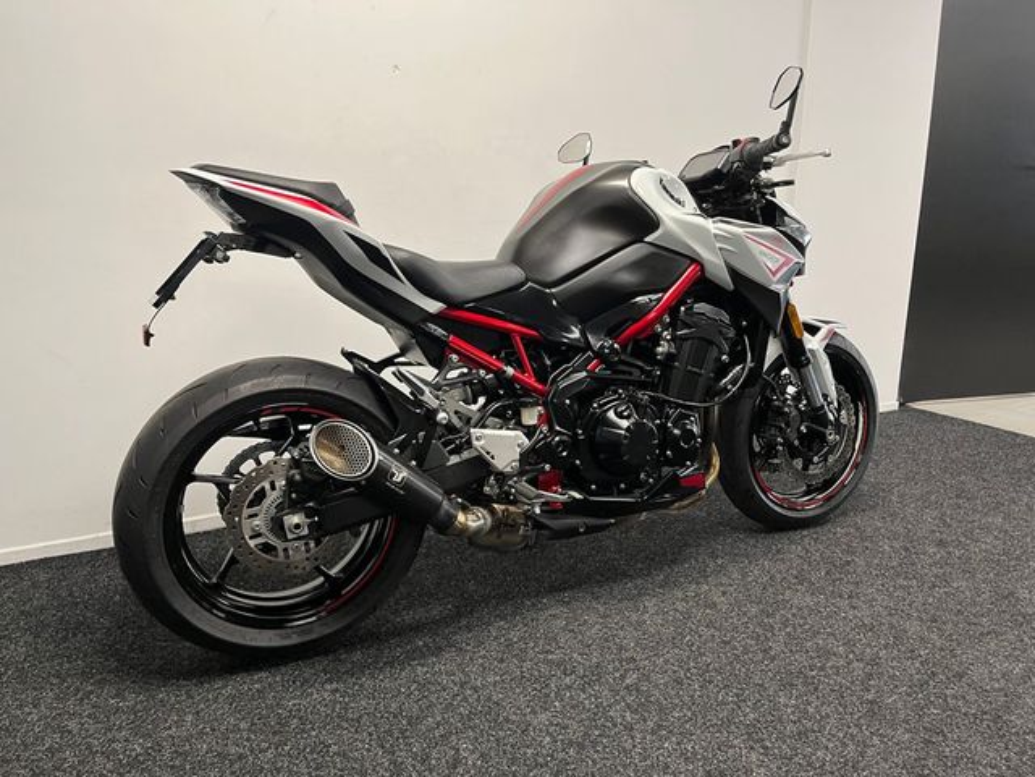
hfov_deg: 67.3
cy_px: 388
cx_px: 518
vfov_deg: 53.1
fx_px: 777
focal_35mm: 26
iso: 125
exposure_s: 1/50
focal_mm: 5.1
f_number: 1.6
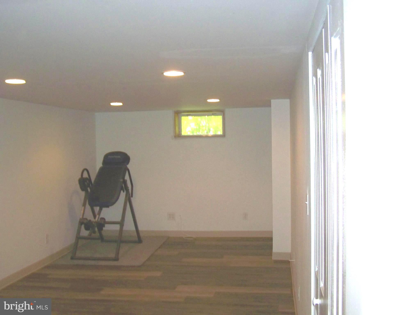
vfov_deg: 37.7
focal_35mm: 38
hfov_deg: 49.0
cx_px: 210
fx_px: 461
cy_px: 158
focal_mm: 6.3
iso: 200
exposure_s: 1/30
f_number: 2.8
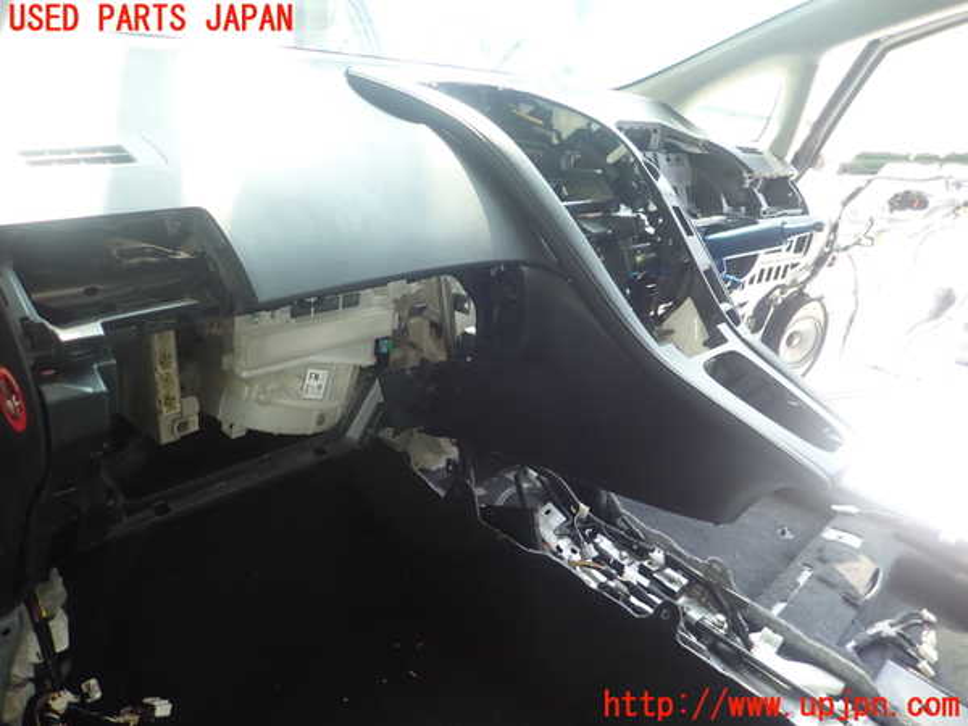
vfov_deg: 54.9
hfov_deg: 69.4
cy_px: 363
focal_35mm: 25
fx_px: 699
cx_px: 484
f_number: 2
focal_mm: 4.5
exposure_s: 1/40
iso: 200
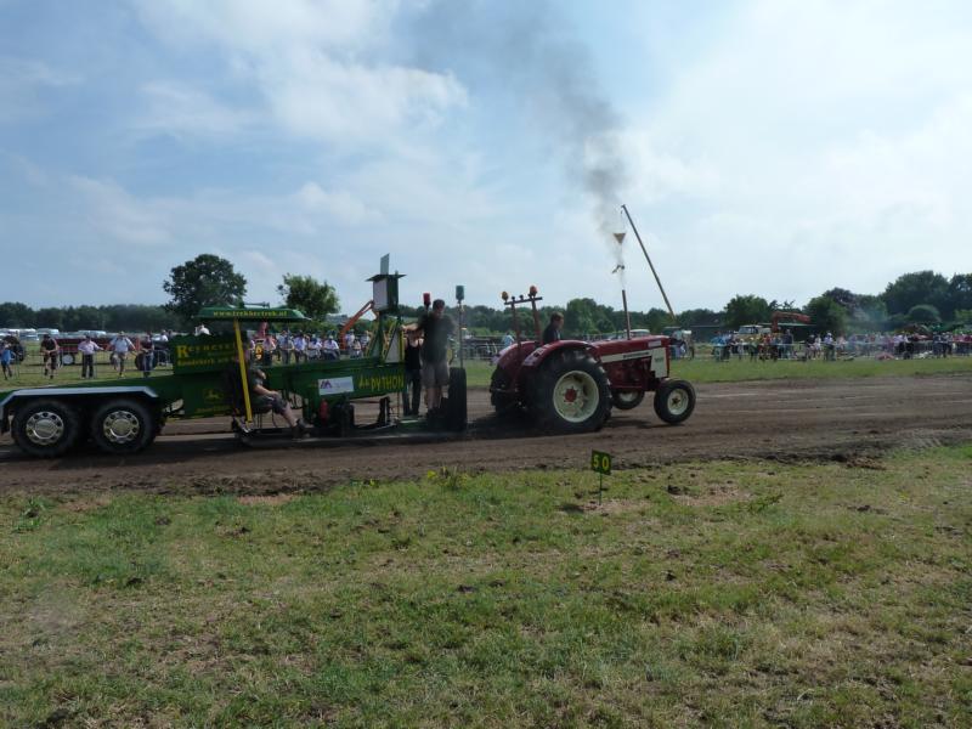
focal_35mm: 25
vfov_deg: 54.9
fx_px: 702
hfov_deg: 69.4
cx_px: 486
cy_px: 364
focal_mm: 4.1
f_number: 5.6
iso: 125
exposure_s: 1/500
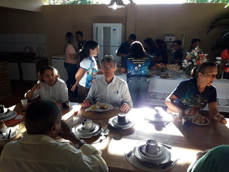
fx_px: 185
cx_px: 114
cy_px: 86
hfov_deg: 63.4
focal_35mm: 28
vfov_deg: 49.7
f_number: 1.9
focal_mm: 3.7
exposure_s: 1/120
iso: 64
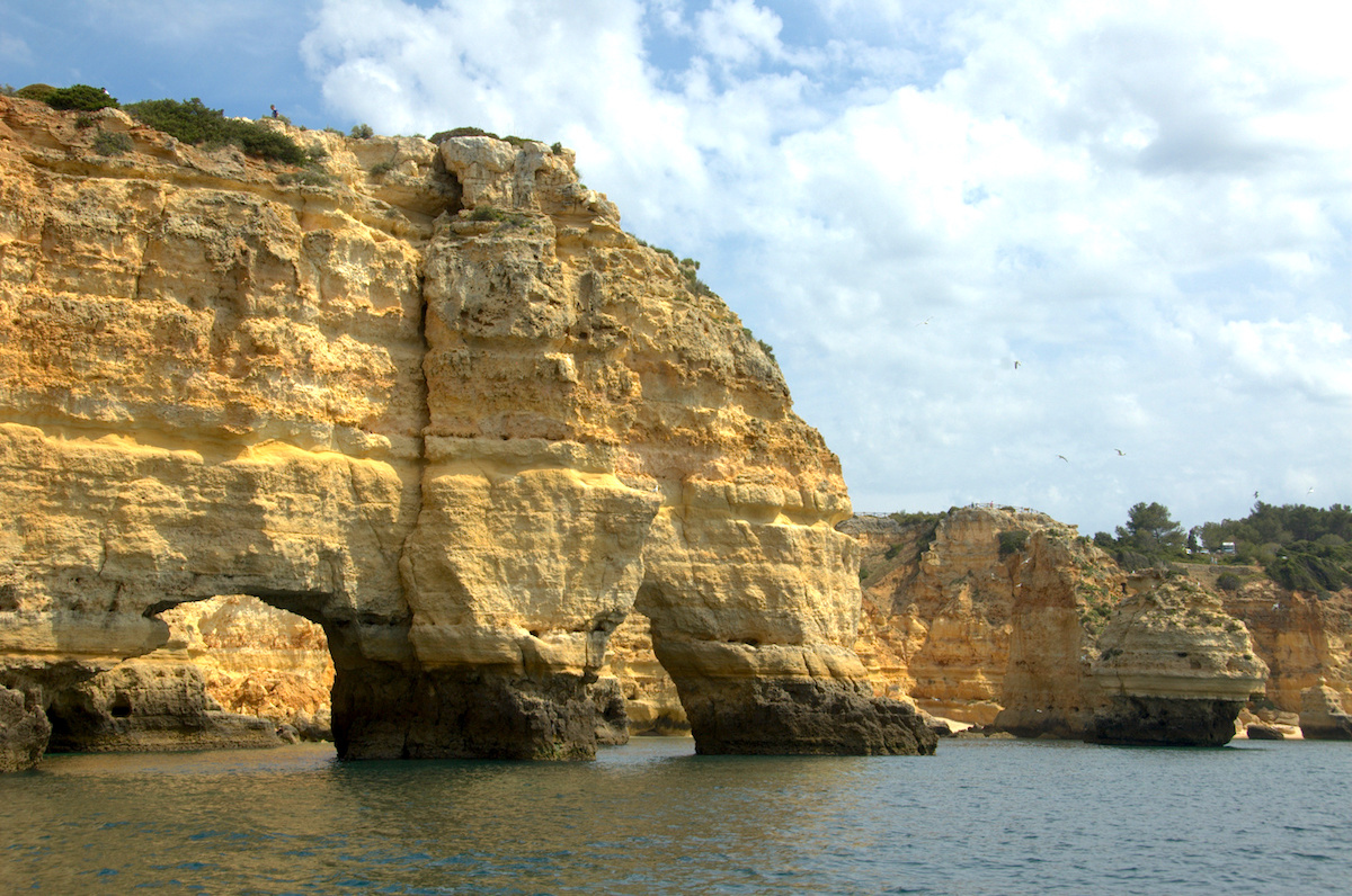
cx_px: 676
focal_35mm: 52
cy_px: 448
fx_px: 1968
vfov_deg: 25.7
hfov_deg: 37.9
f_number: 10
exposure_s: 1/400
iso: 200
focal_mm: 35
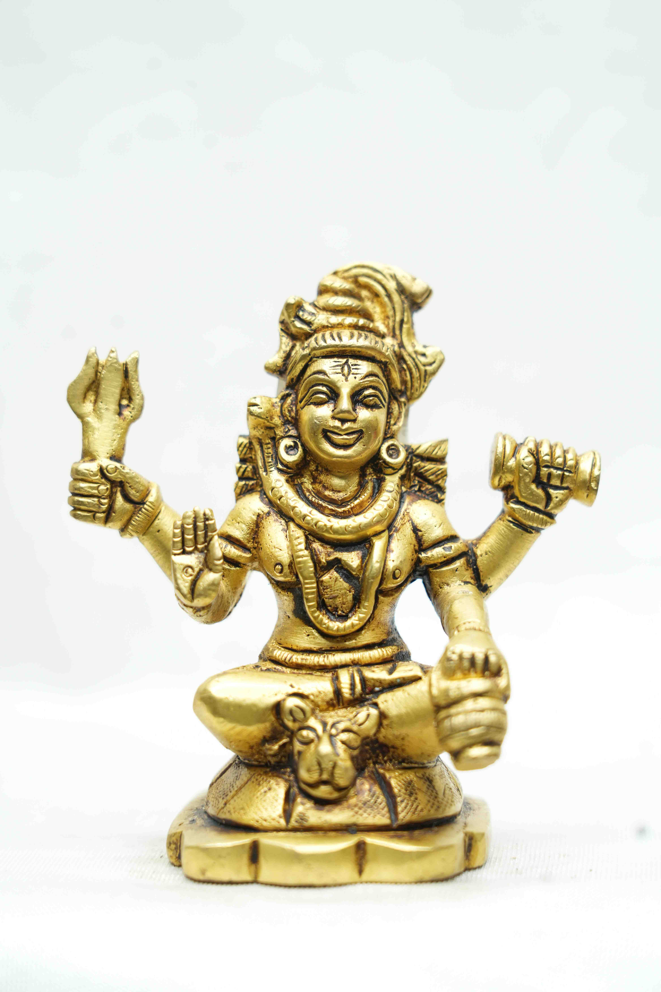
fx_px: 2781
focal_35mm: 101
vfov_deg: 20.2
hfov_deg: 13.6
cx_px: 330
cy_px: 496
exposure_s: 1/60
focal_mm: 101
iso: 500
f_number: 5.6
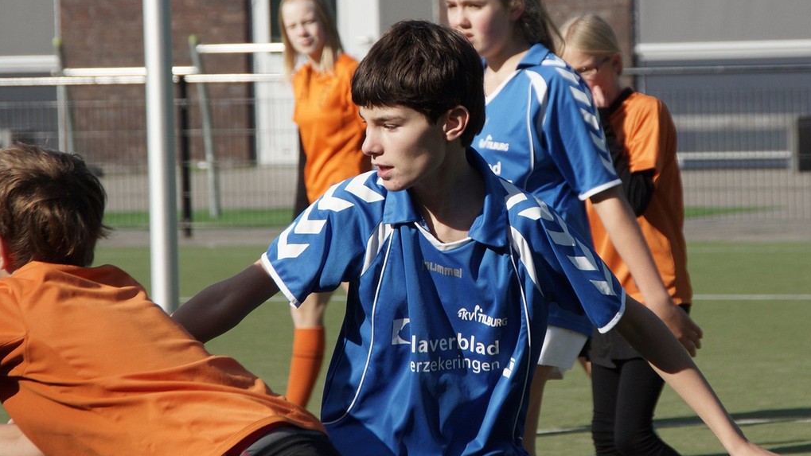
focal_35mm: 221
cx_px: 406
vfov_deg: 5.5
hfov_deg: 9.8
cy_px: 193
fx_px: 4752
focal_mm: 140
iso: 200
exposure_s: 1/640
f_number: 8
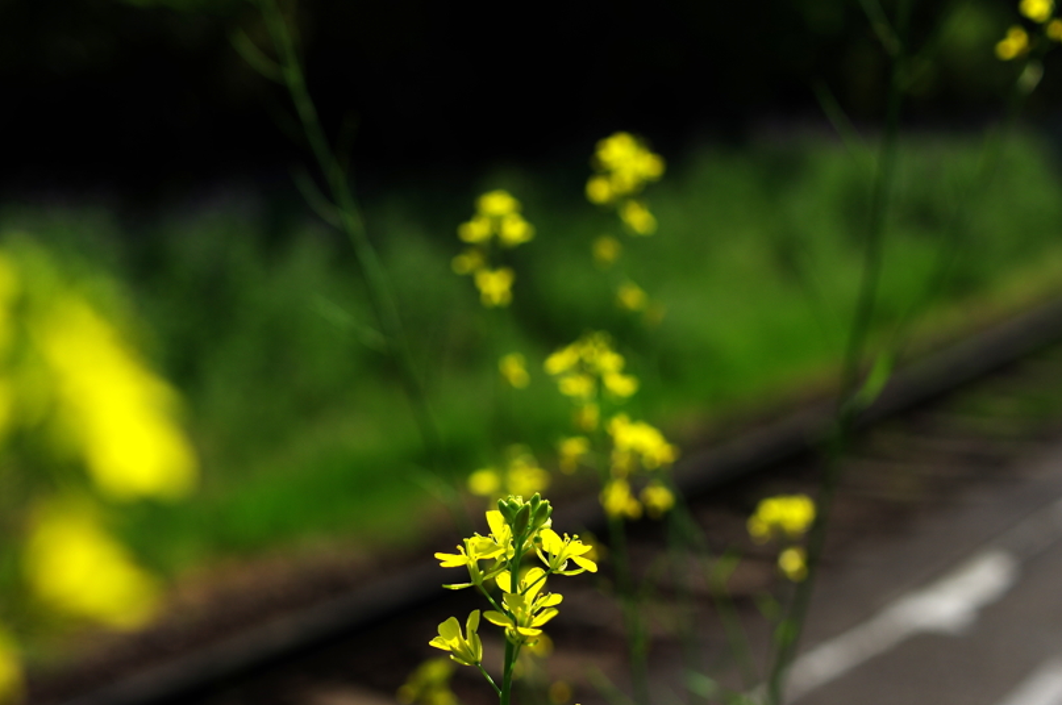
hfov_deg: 30.5
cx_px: 487
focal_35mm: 66
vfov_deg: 20.6
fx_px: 1945
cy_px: 387
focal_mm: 35
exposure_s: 1/1000
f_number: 4
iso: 100
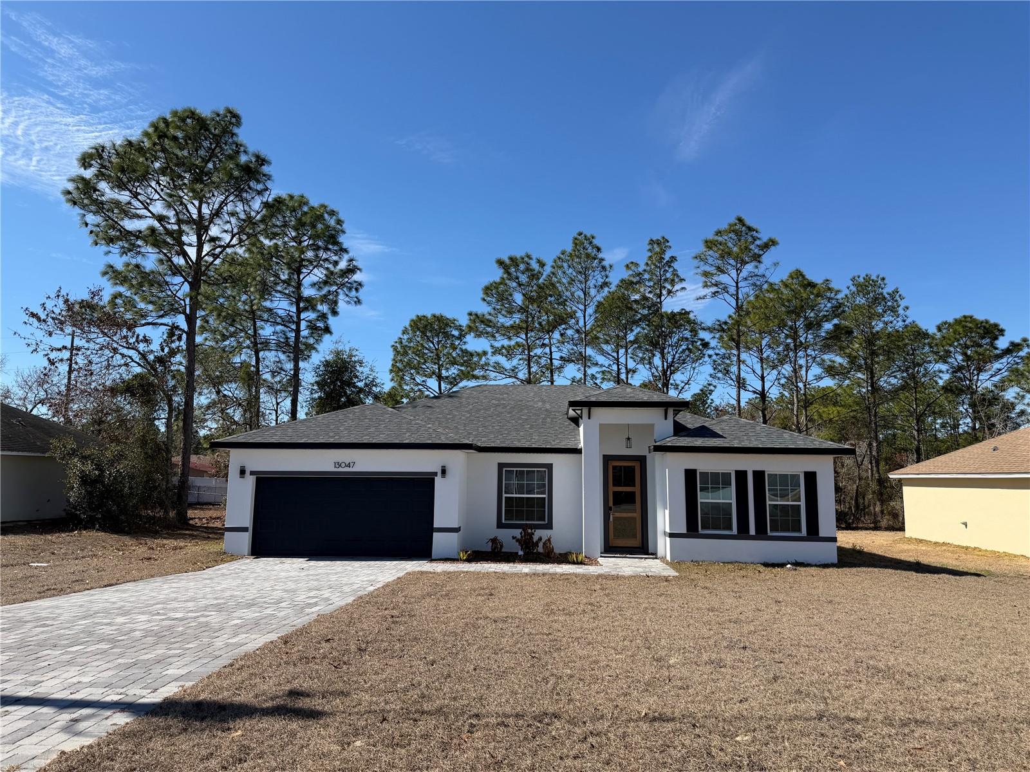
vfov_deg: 56.8
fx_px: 714
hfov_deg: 71.6
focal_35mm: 24
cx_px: 515
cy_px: 386
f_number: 1.78
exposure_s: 1/4673
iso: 80
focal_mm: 6.76
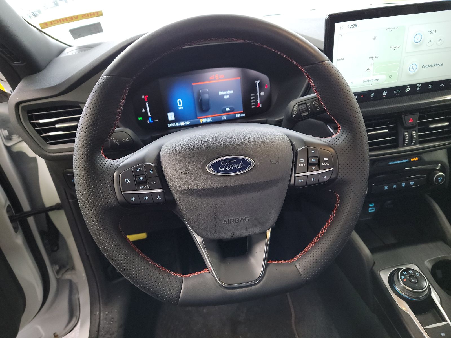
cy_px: 169
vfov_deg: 56.8
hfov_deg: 71.6
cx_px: 226
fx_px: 313
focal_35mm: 24
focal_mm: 6.7
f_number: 1.8
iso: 1023
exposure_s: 1/59
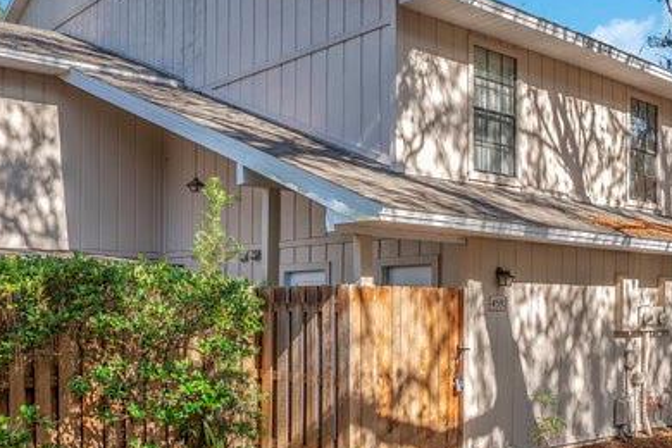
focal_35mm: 41
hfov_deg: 47.2
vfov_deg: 32.3
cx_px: 283
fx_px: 765
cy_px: 302
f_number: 8
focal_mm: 16
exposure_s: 1/100
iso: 100
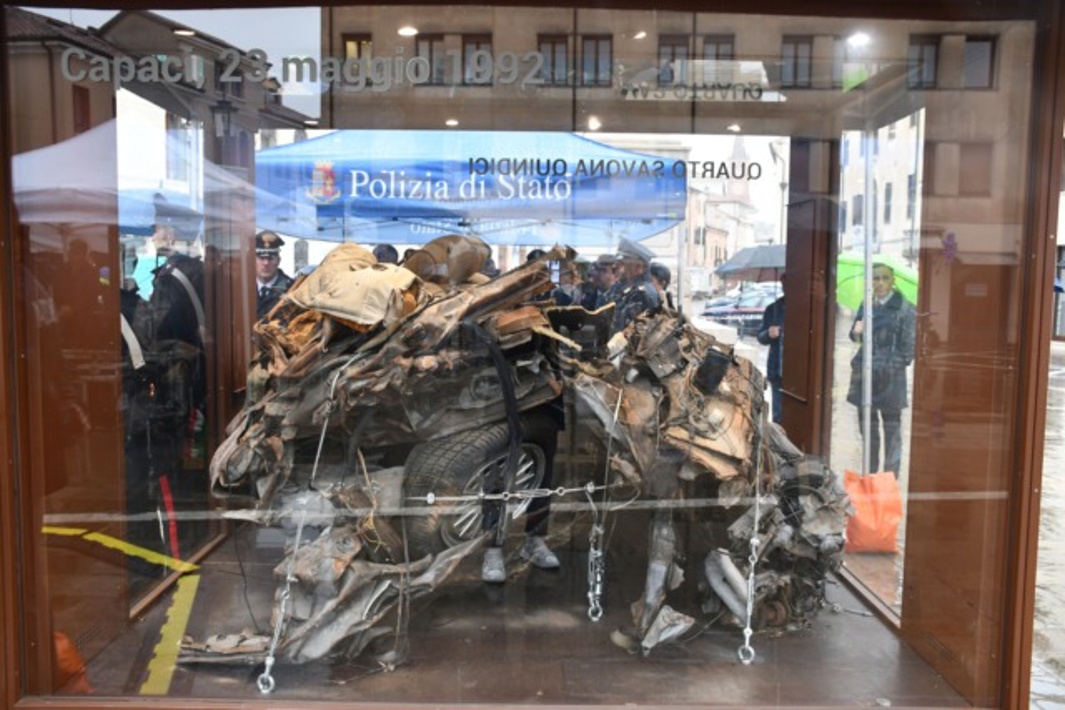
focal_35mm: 30
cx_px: 532
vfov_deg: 43.6
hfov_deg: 61.9
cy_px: 355
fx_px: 888
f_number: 4.5
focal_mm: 20
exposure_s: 1/80
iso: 640
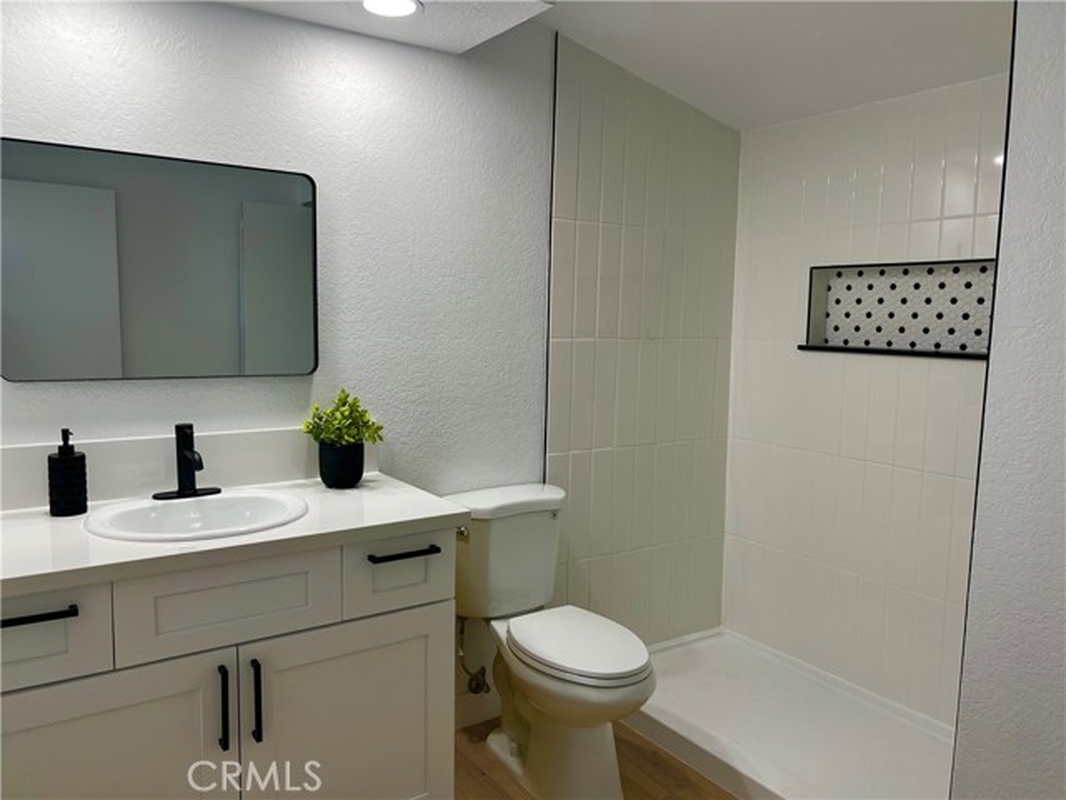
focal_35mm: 26
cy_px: 400
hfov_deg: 67.3
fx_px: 801
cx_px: 533
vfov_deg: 53.1
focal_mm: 5.7
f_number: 1.5
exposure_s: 1/120
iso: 64
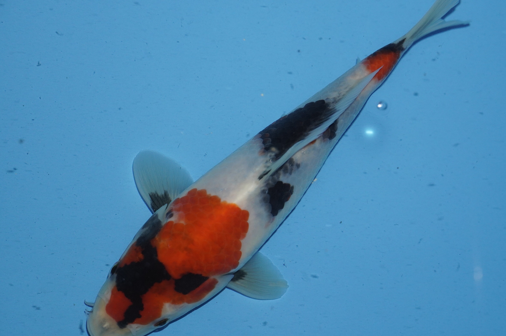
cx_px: 318
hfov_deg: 20.1
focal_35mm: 102
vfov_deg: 13.4
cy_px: 180
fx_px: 1427
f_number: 5
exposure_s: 1/60
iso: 800
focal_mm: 53
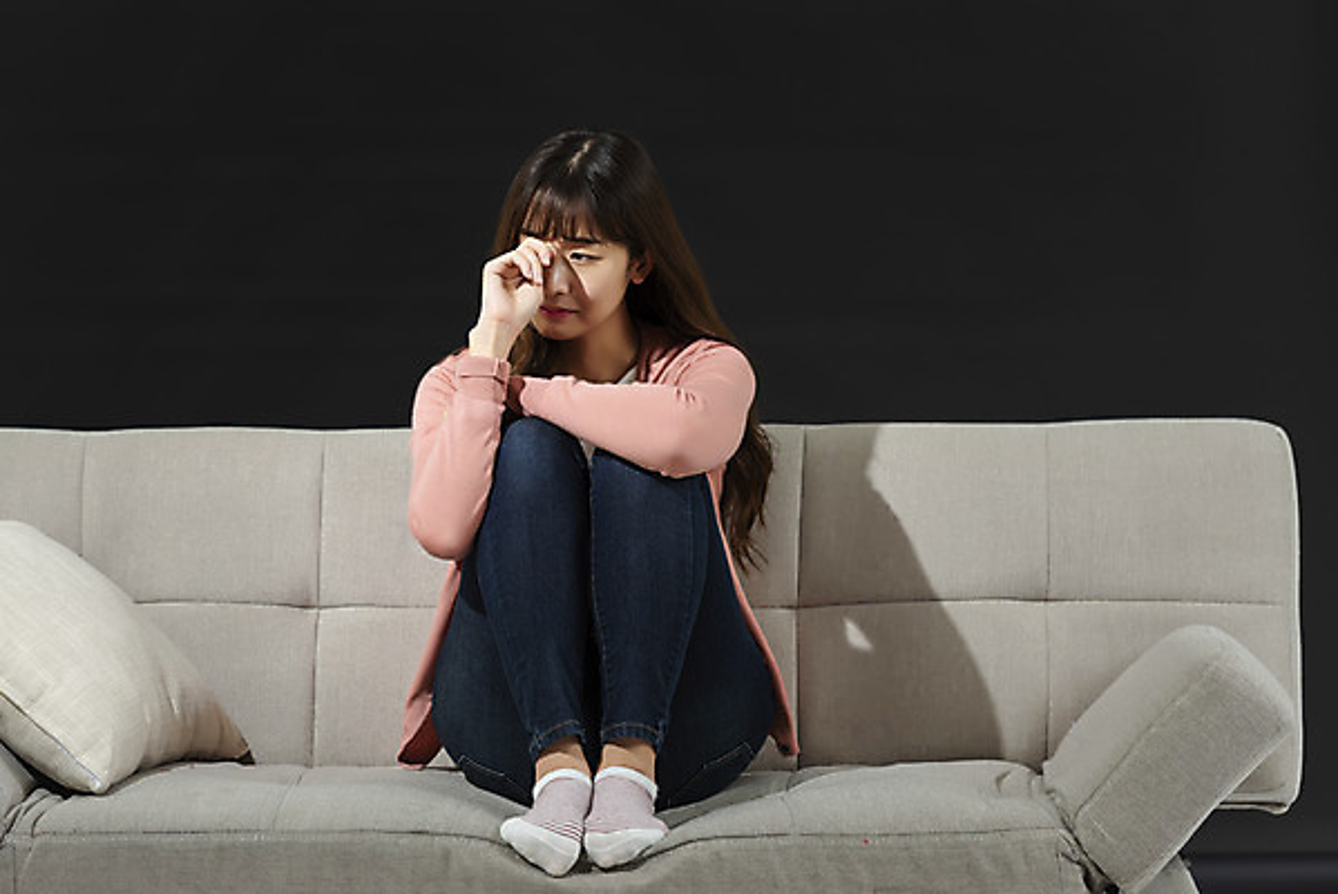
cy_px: 447
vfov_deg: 10.2
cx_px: 669
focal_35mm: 135
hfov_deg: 15.2
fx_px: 5020
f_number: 4
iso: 100
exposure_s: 1/125
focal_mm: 135
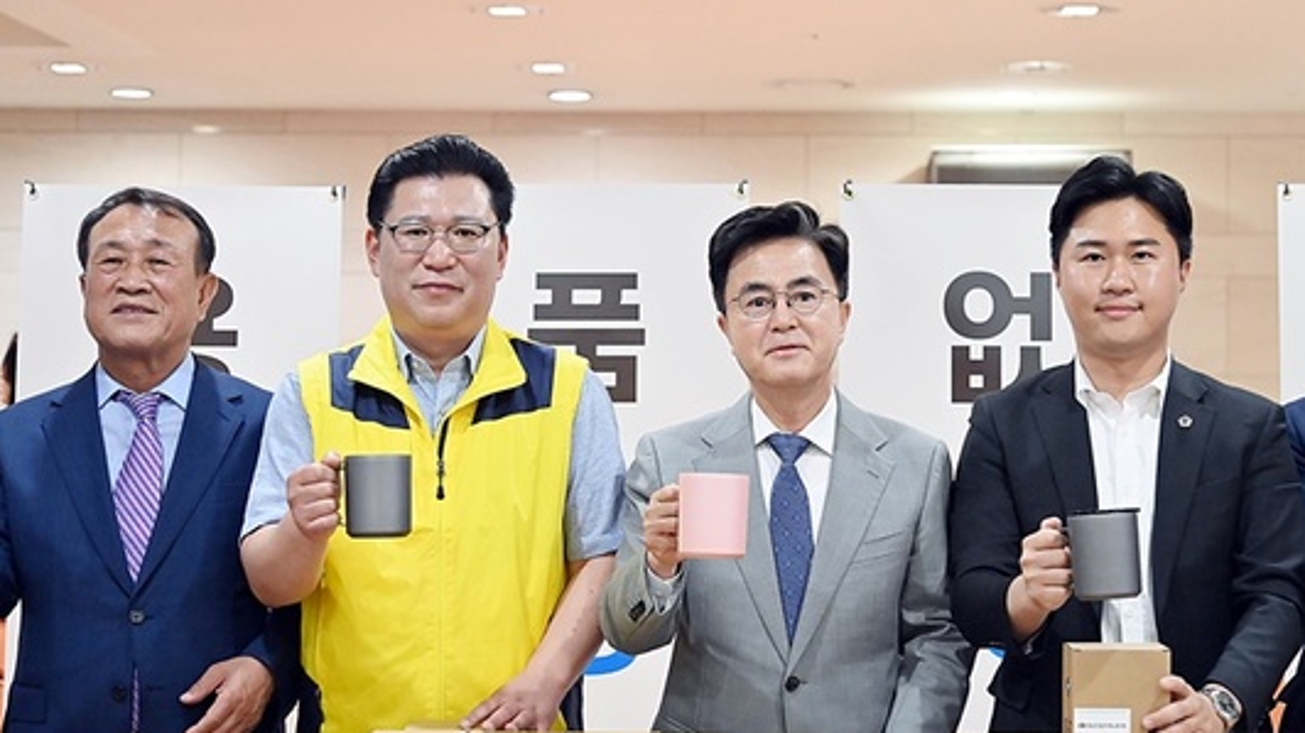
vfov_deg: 15.5
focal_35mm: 78
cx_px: 703
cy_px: 375
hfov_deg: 27.2
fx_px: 2699
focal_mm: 62
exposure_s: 1/160
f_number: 4
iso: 6400
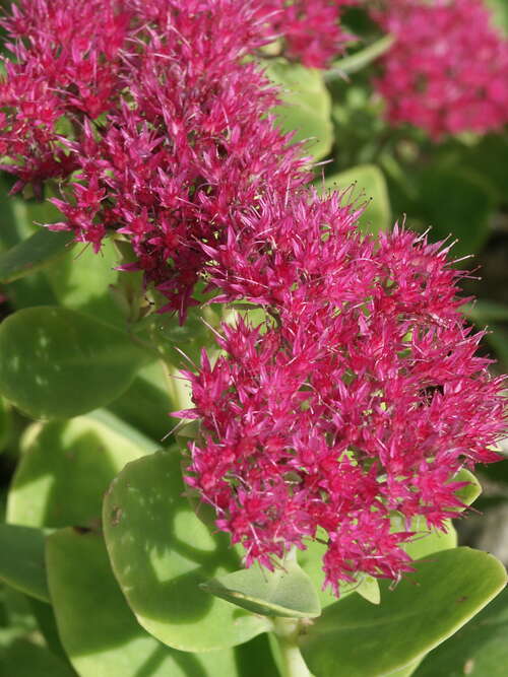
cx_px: 254
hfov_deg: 7.4
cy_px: 338
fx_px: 3915
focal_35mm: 200
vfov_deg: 9.9
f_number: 6.7
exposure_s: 1/180
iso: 100
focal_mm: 50.69
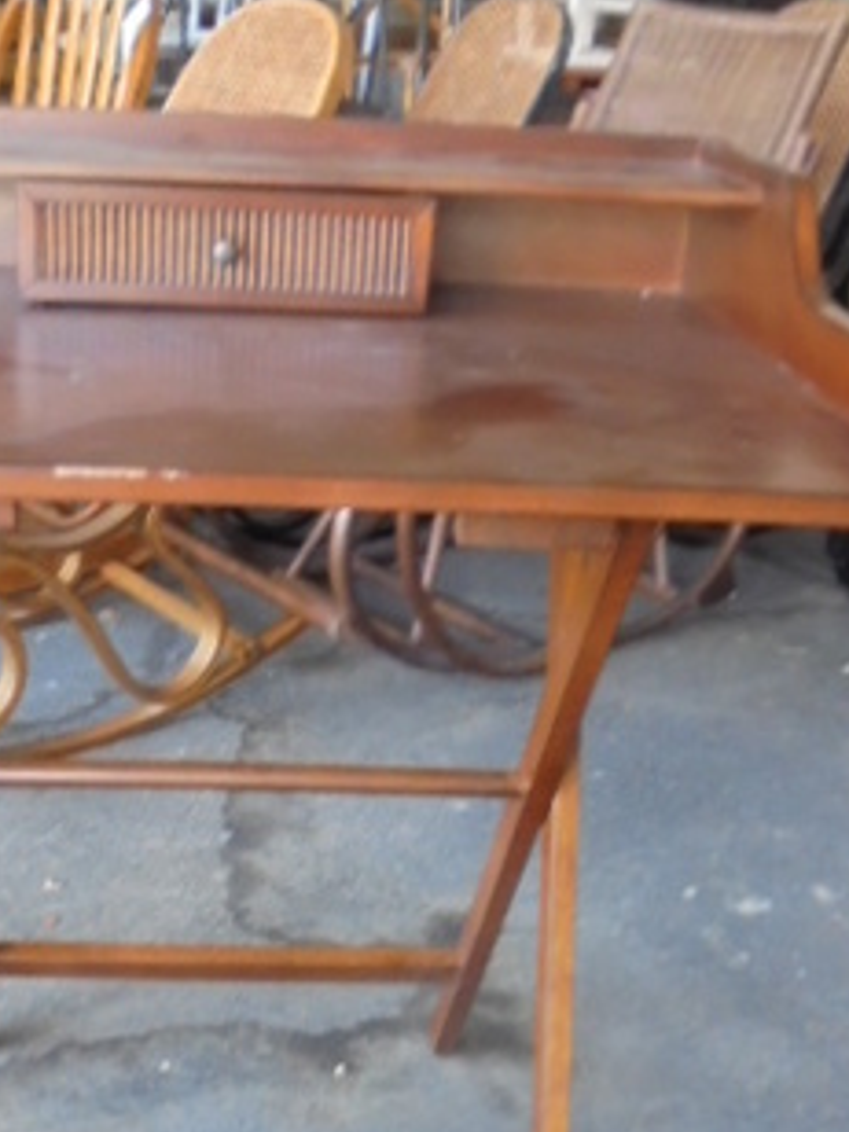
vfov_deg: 38.3
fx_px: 1602
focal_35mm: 49
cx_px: 248
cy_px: 798
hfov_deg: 29.4
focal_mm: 4.6
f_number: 3.5
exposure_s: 1/25
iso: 400
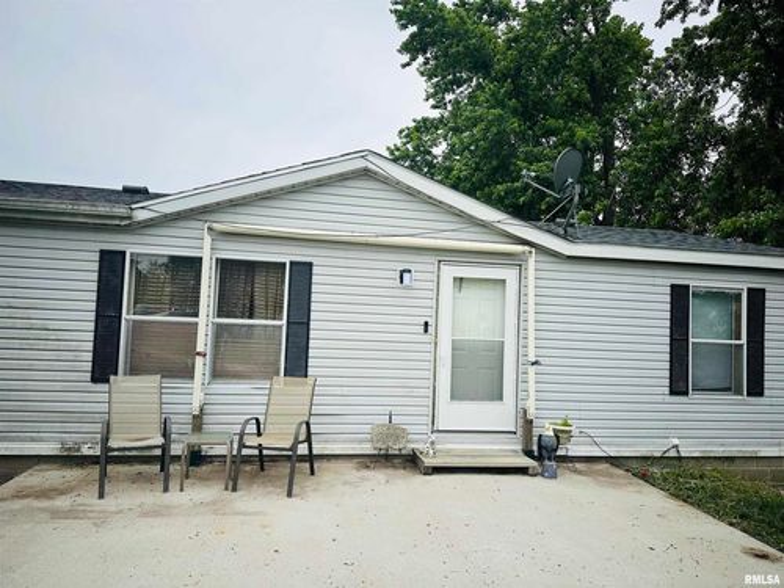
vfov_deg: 56.8
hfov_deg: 71.6
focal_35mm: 24
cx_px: 392
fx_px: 544
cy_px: 294
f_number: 1.78
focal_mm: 6.86
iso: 80
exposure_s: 1/3356
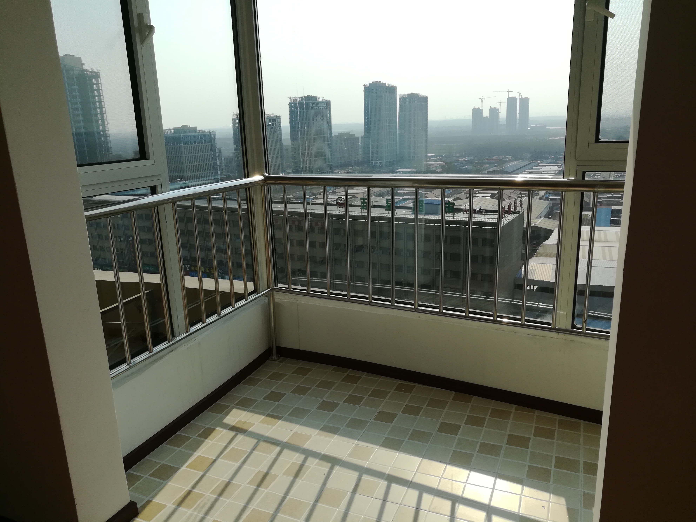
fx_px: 523
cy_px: 261
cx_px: 348
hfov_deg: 67.3
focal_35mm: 26
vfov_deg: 53.1
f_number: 2.2
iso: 50
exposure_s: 1/1116
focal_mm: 3.83
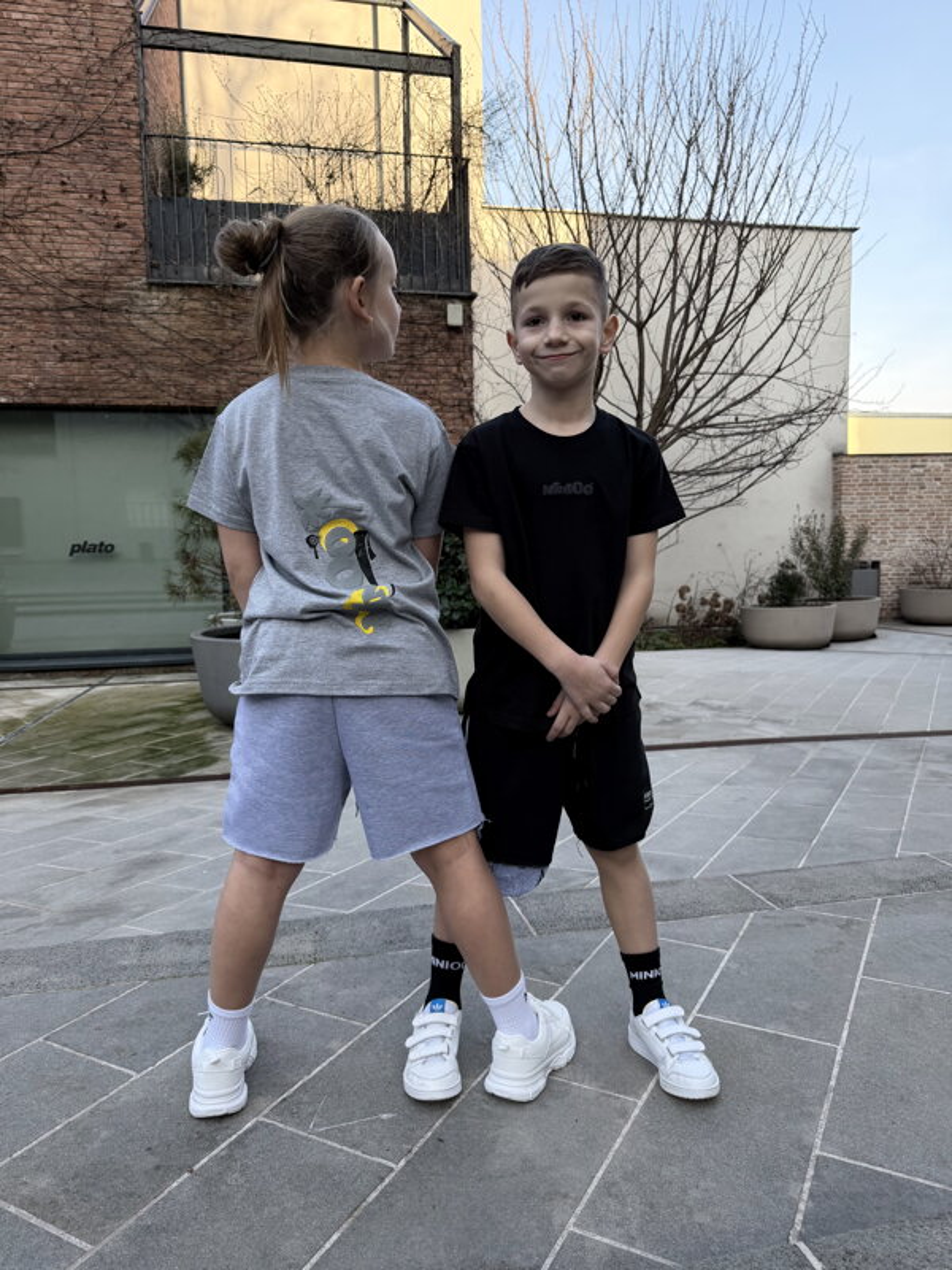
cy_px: 635
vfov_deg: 71.6
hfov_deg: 56.8
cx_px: 476
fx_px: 880
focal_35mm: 24
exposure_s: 1/521
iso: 100
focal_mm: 6.76
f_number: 1.78
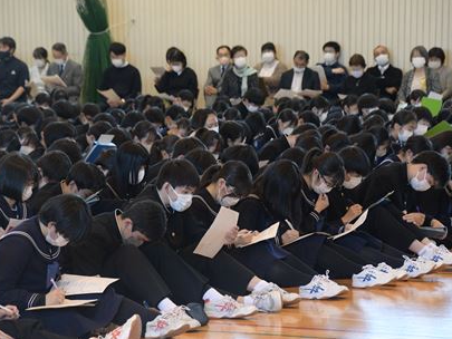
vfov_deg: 8.3
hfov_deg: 11.1
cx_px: 231
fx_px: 2325
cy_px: 164
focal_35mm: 178
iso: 2000
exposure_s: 1/60
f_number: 5.6
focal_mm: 100
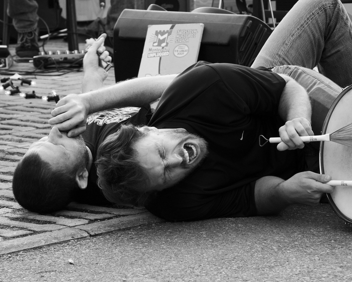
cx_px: 181
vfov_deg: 8.9
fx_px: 1802
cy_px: 141
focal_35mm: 173
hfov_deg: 11.2
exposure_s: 1/180
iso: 640
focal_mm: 102
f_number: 11
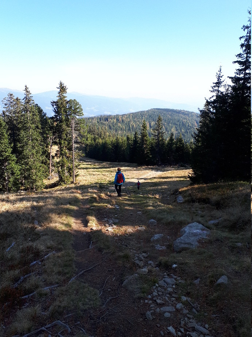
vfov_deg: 65.3
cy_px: 168
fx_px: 262
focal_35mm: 27
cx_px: 126
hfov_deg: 51.3
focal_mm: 3.6
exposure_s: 1/461
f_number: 1.9
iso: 40
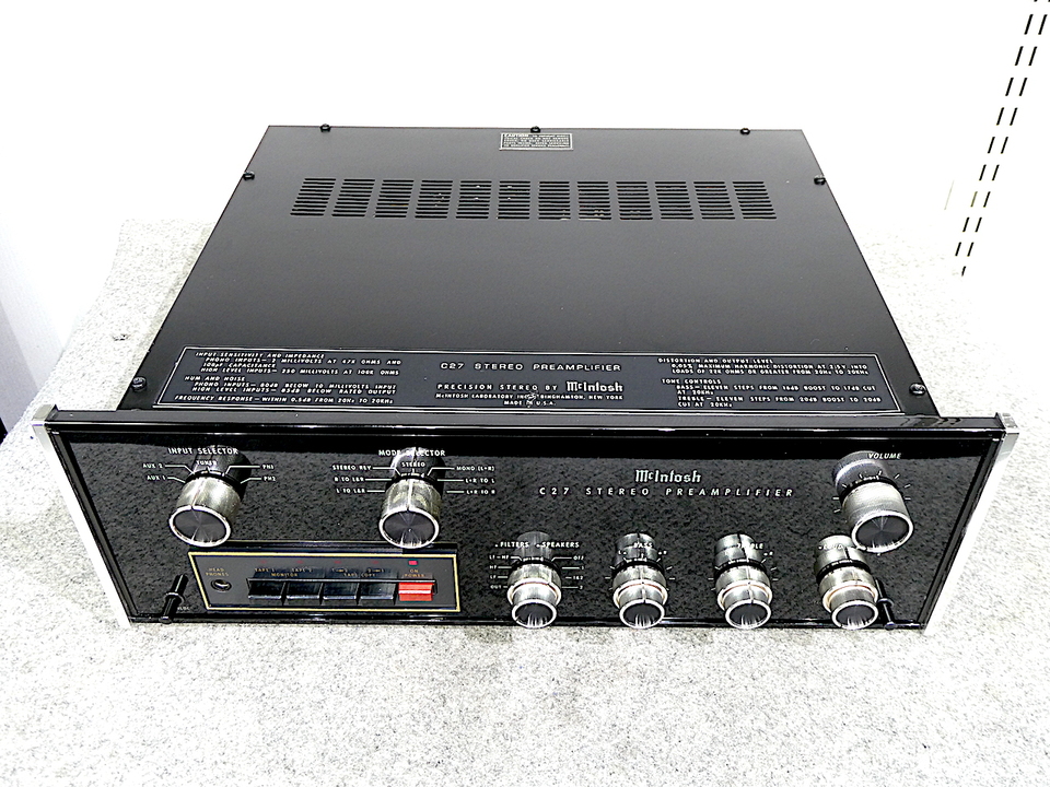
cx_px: 525
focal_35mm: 31
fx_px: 940
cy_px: 394
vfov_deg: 45.4
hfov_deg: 58.4
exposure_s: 1/5
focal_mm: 5.4
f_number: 3.5
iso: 200
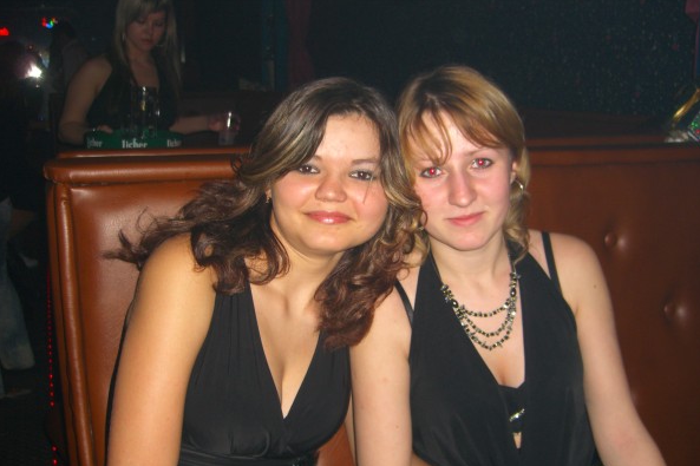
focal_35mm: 40
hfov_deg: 48.5
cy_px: 263
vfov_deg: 33.3
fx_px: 778
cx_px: 352
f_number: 2.8
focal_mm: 7.9
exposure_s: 1/60
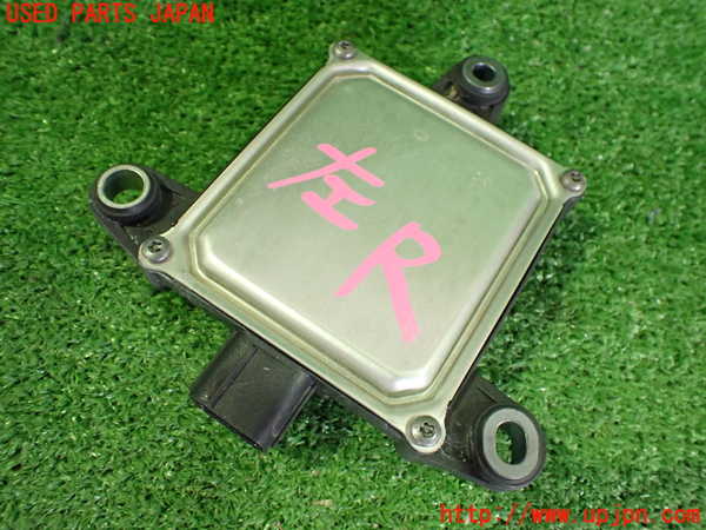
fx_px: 612
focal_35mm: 30
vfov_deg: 46.8
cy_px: 265
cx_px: 353
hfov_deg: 60.0
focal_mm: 5.4
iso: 800
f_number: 2.3
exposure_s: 1/40
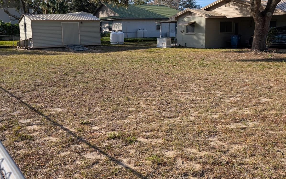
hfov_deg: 56.4
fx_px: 265
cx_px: 118
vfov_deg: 36.9
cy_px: 62
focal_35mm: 34
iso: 22
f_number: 1.68
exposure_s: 1/962
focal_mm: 6.9
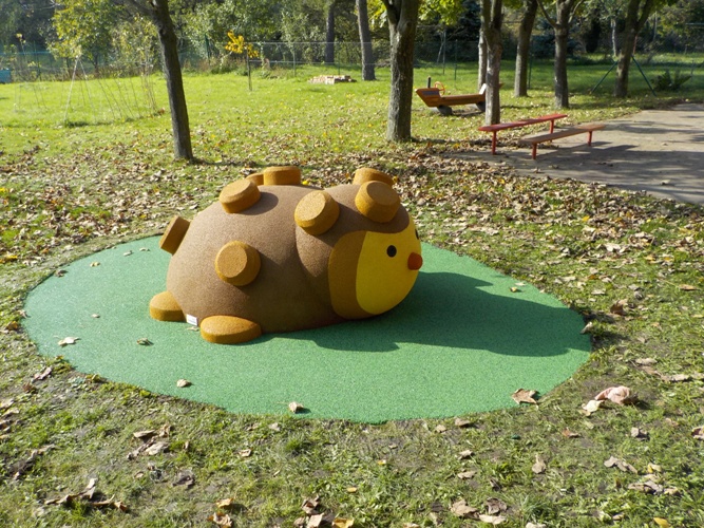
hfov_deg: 60.0
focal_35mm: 30
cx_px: 352
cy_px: 264
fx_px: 610
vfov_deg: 46.8
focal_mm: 4.1
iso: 125
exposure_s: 1/500
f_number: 3.3
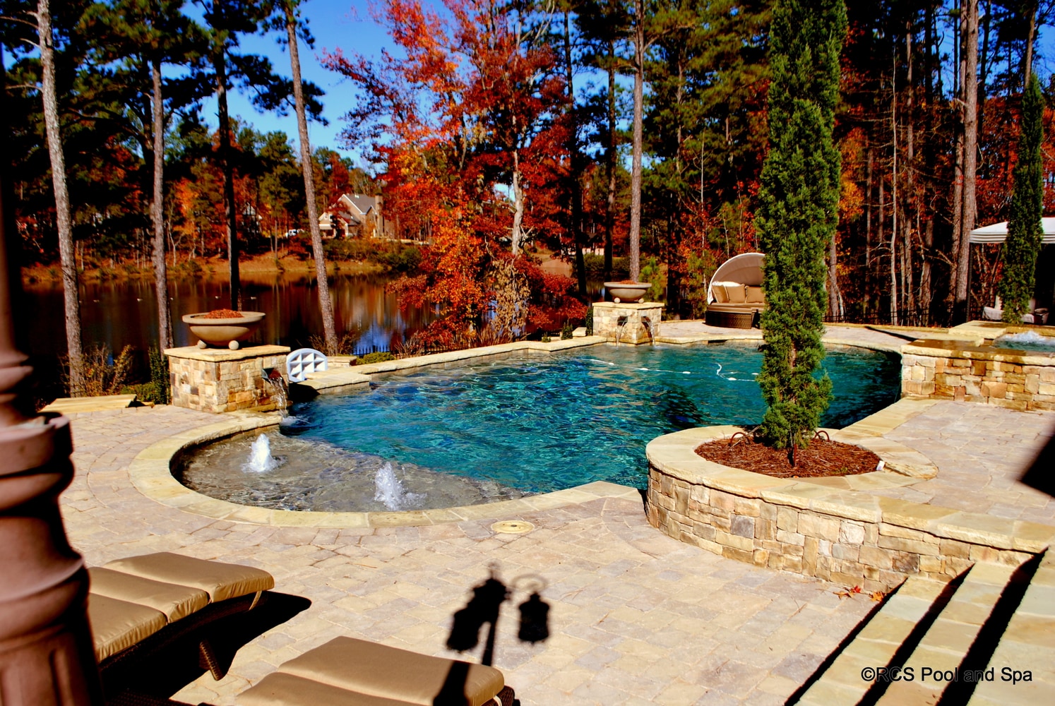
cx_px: 528
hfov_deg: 61.9
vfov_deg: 43.7
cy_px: 353
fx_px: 880
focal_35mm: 30
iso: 100
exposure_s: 1/250
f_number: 8
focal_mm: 20
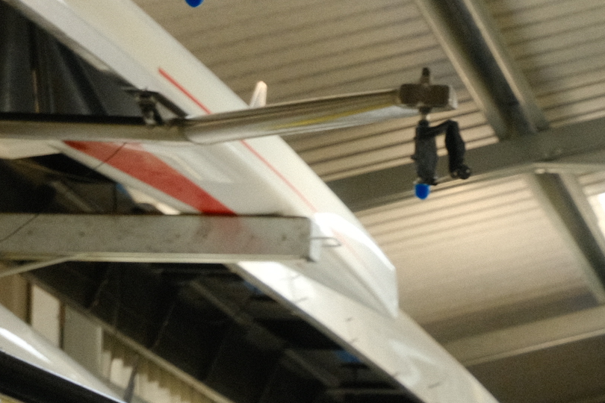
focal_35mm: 235
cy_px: 679
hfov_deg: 8.5
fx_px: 3949
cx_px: 991
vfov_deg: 5.8
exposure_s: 1/120
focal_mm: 40.8
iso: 1250
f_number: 5.6
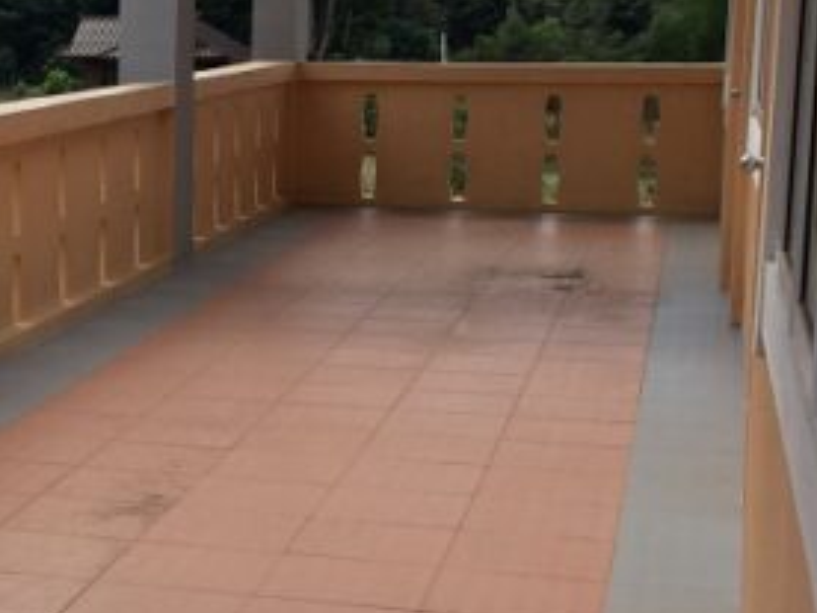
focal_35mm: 84
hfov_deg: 21.9
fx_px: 1983
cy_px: 287
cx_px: -98
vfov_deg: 17.6
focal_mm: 4.15
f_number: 2.2
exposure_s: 1/1721
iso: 32
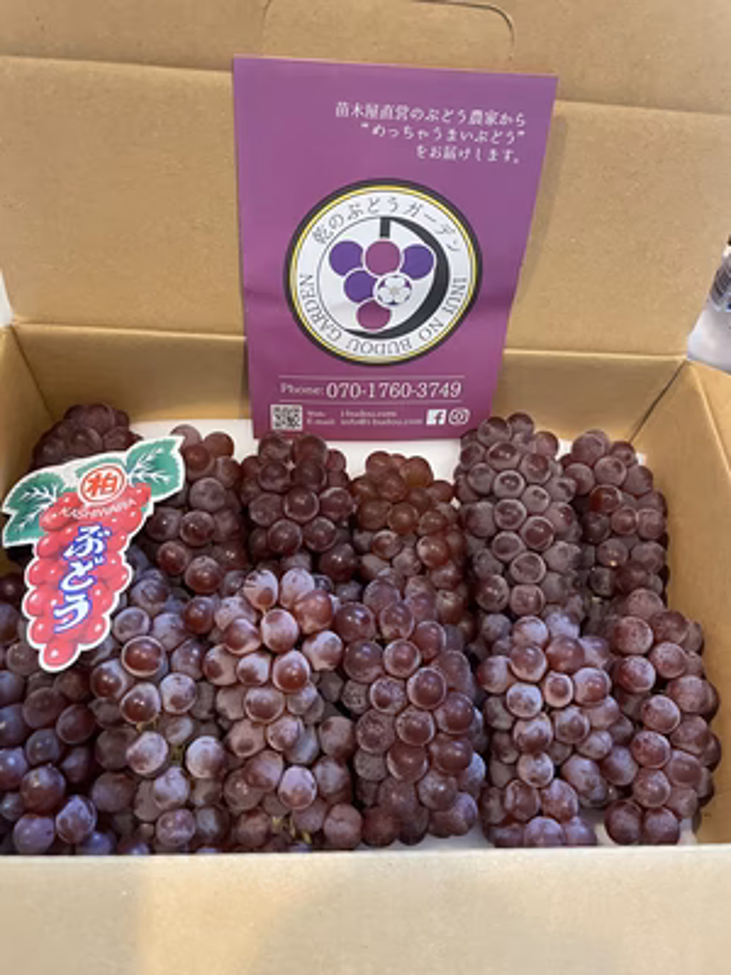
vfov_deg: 67.3
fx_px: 732
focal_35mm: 26
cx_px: 366
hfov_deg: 53.1
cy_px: 488
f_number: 1.6
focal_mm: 4.2
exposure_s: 1/40
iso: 400
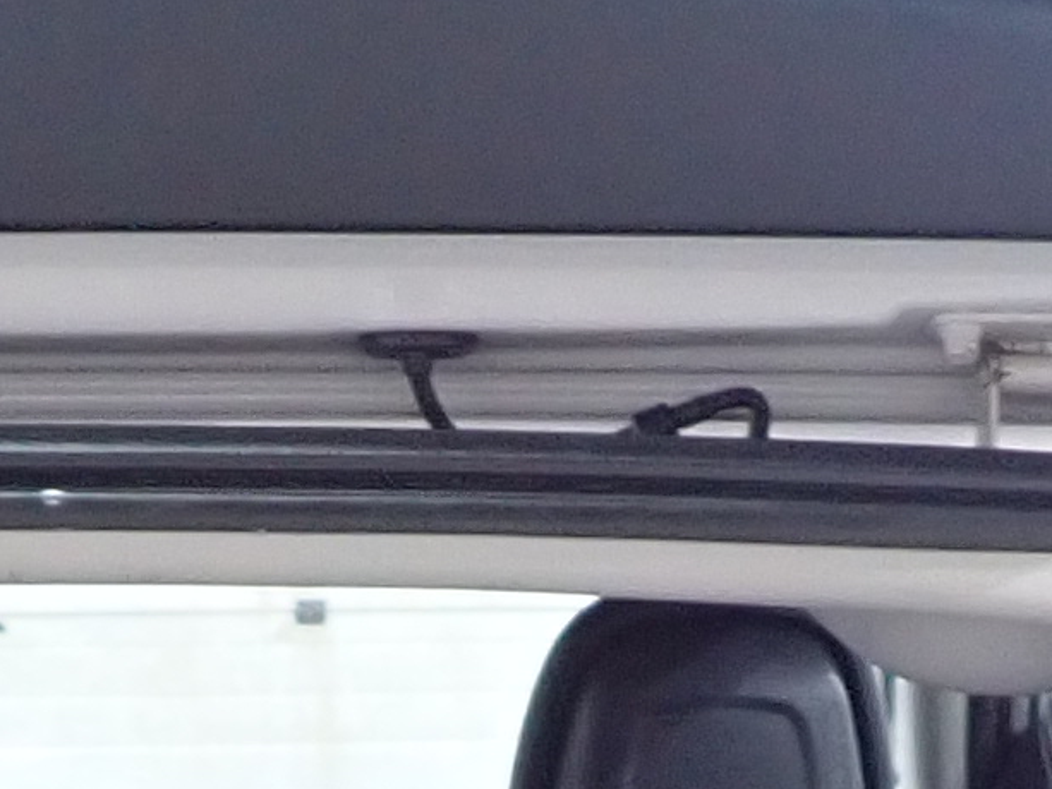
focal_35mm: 163
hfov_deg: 12.0
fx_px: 4955
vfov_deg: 8.6
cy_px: 1583
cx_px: 106
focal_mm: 4.5
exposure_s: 1/30
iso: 320
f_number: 2
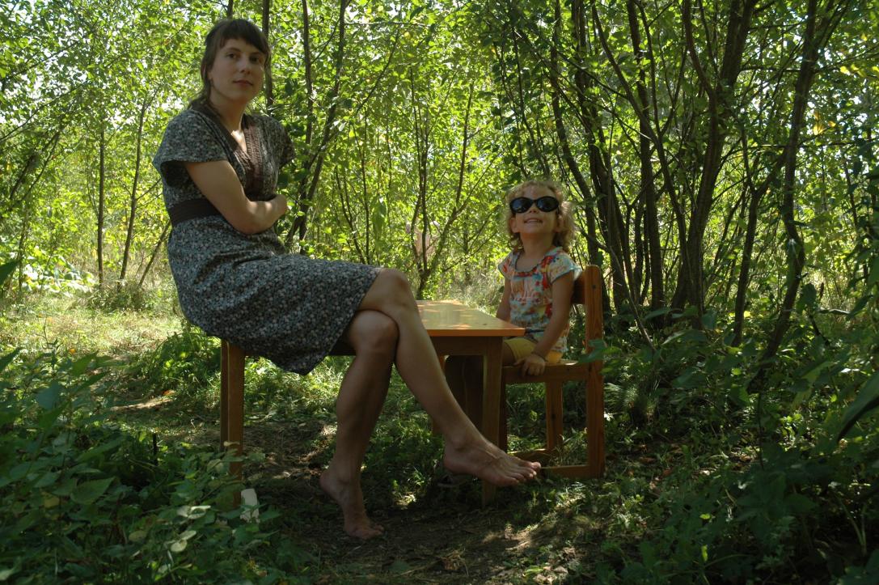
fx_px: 1134
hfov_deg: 42.4
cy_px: 292
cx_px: 440
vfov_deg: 28.9
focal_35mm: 46
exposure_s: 1/160
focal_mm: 31
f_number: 6.3
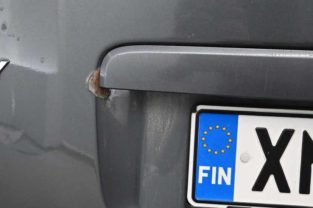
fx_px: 409
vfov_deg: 28.6
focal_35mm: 47
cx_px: 130
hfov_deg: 41.8
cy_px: 112
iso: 1250
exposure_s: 1/125
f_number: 3.5
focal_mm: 16
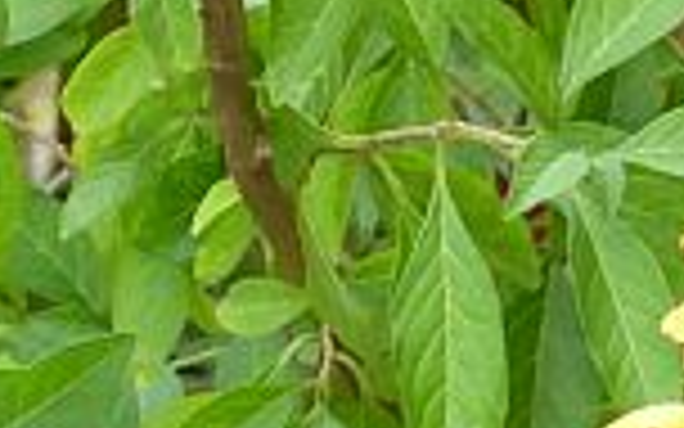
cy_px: 829
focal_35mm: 791
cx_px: 644
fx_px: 14745
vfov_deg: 1.7
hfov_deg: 2.7
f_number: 5.5
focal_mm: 28.7
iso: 400
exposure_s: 1/60
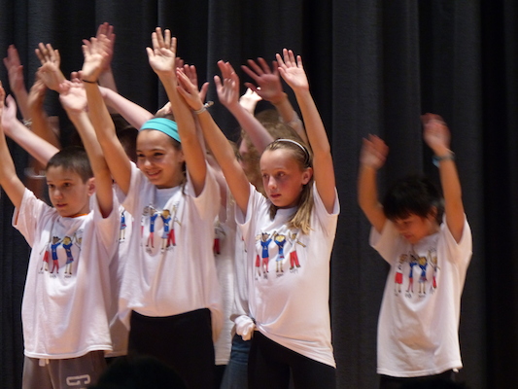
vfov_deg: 4.5
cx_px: 259
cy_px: 194
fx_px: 4954
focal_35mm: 331
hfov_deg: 6.0
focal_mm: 59.5
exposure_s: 1/15
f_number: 2.8
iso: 400
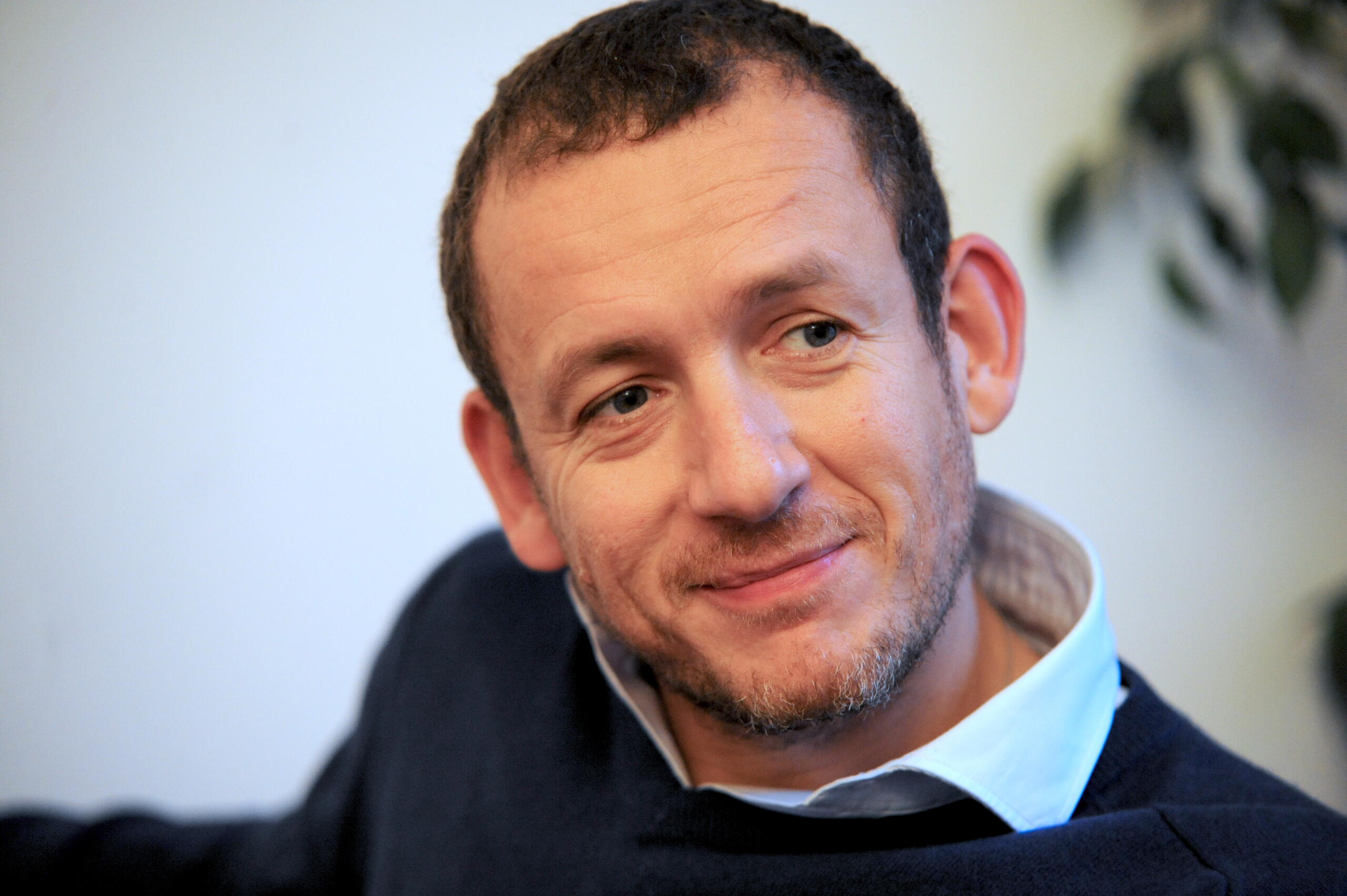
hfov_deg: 17.7
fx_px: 4337
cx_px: 674
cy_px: 448
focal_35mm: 116
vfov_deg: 11.8
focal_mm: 116
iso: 3200
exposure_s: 1/200
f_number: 2.8
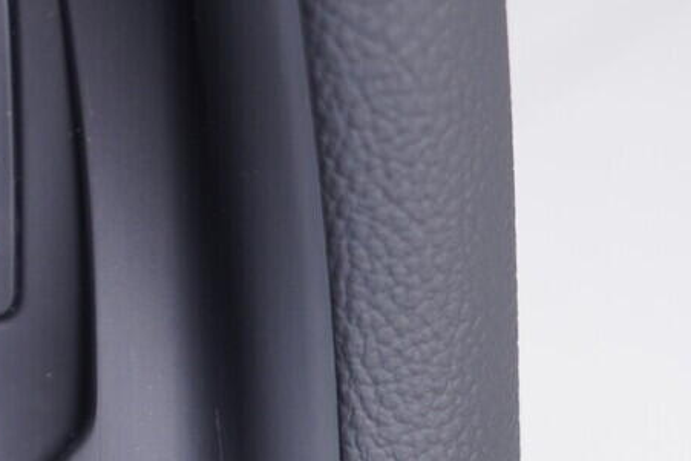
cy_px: 636
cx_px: -93
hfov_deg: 17.1
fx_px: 2208
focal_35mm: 115
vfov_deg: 11.5
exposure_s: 1/40
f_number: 2.8
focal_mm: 24
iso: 250
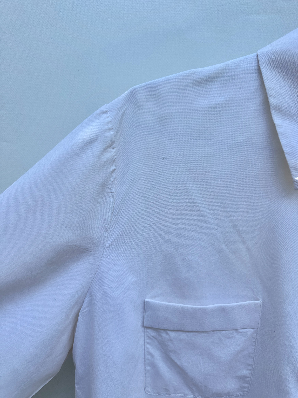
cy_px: 199
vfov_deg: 71.6
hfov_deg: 56.8
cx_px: 149
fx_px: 275
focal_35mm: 24
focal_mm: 6.86
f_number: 1.78
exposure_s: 1/685
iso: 80
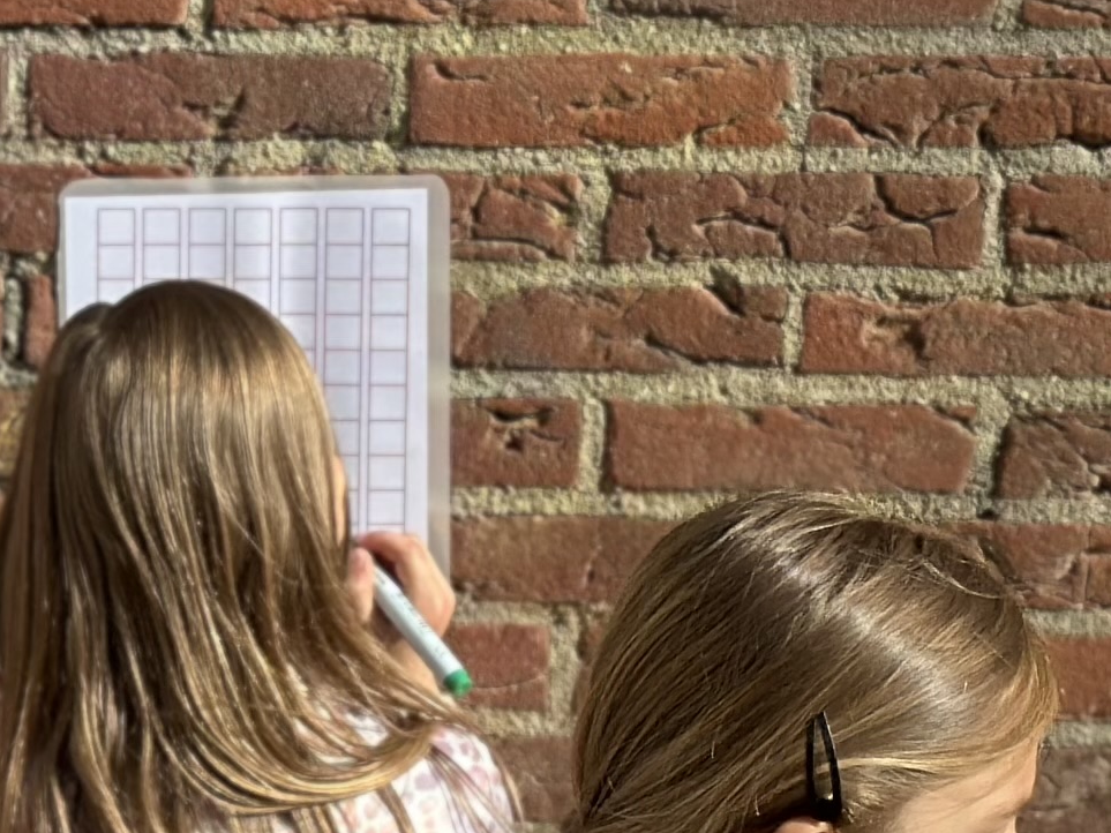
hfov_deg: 9.5
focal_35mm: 201
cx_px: -593
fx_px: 6450
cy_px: 992
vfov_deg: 7.3
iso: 100
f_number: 1.78
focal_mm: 6.86
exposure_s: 1/5882
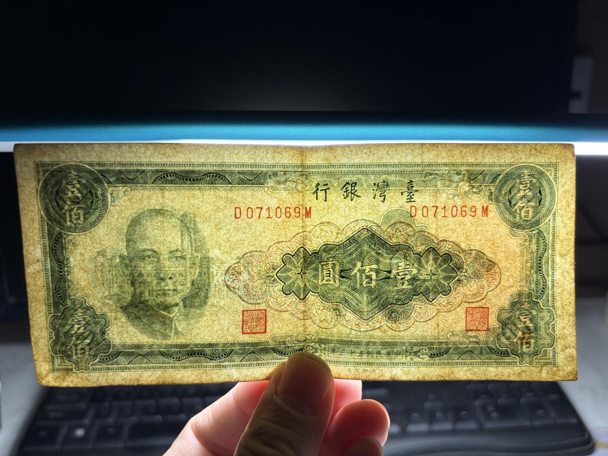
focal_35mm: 26
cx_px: 304
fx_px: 457
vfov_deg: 53.1
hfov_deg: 67.3
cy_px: 228
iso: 100
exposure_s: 1/121
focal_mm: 5.96
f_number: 1.6
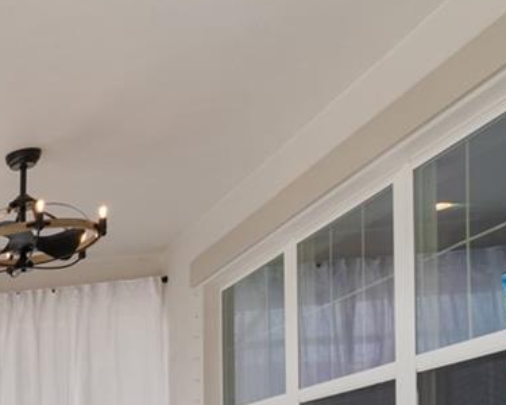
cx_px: -491
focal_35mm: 56
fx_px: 839
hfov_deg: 19.6
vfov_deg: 24.2
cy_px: 510
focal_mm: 14
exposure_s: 1/640
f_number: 7.1
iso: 250
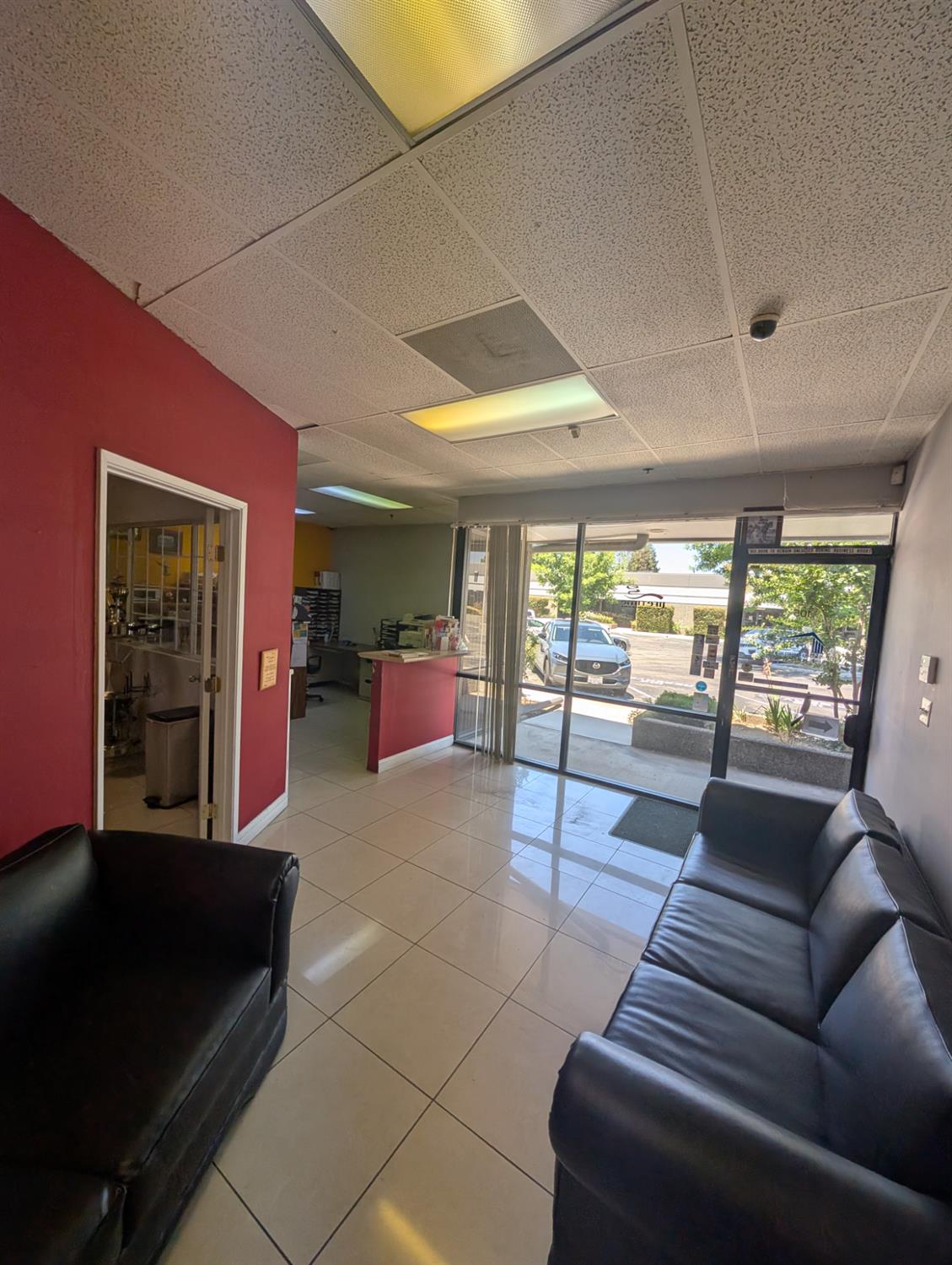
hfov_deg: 94.7
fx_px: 439
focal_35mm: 12
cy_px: 632
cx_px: 476
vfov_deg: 110.4
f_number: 1.7
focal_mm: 2.02
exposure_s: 1/359
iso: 50
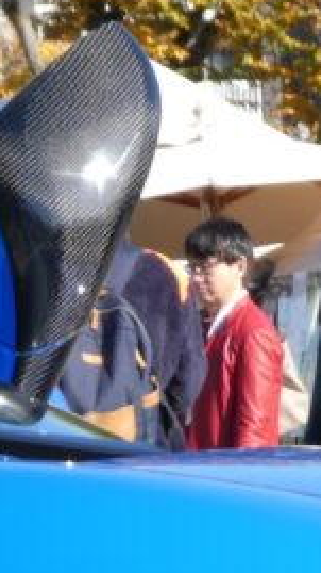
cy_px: 10
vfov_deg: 4.3
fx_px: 7593
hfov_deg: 2.4
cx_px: 731
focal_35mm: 501
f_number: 5.4
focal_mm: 27.1
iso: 80
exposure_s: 1/200
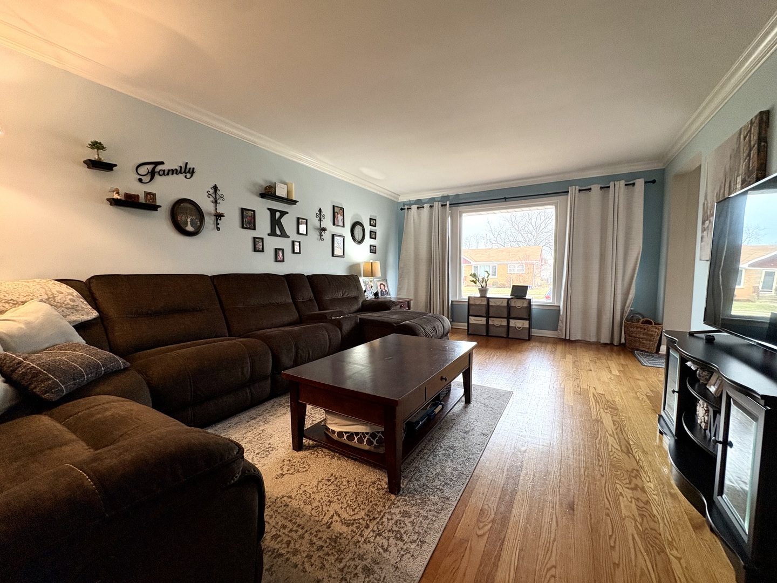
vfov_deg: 85.7
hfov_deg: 102.1
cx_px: 388
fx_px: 314
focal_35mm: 14
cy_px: 292
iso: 250
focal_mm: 2.22
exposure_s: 1/60
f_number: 2.2
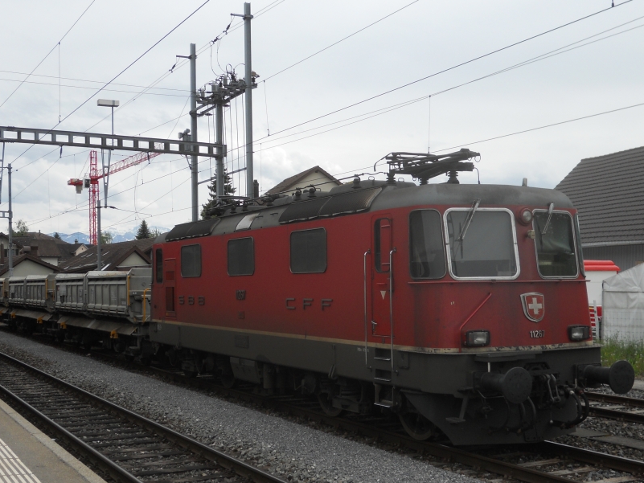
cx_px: 316
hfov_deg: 41.2
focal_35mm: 46
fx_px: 856
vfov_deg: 31.5
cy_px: 271
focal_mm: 6.4
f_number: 3
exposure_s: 1/1000
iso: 80
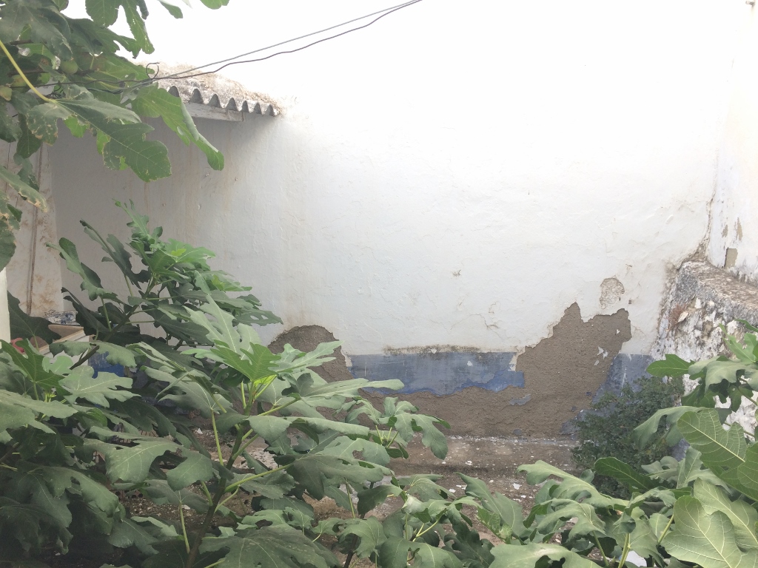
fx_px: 635
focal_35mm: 29
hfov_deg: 61.7
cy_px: 284
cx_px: 379
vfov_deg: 48.2
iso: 32
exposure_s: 1/159
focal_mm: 4.15
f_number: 2.2
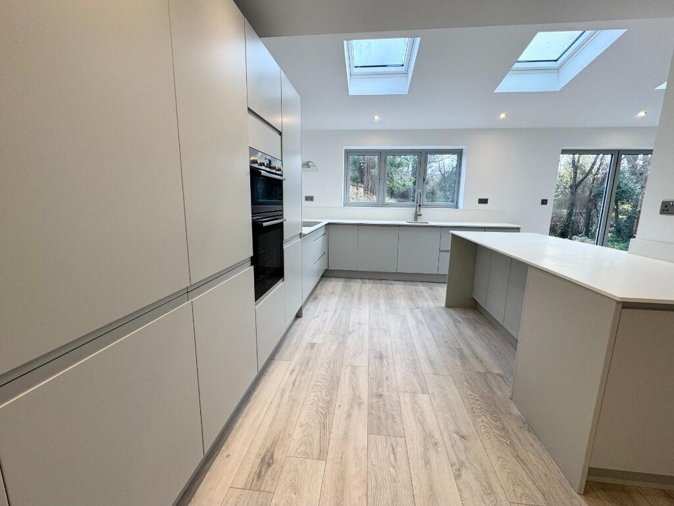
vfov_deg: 85.7
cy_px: 253
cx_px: 337
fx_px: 273
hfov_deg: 102.1
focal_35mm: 14
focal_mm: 2.22
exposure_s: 1/100
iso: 80
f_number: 2.2
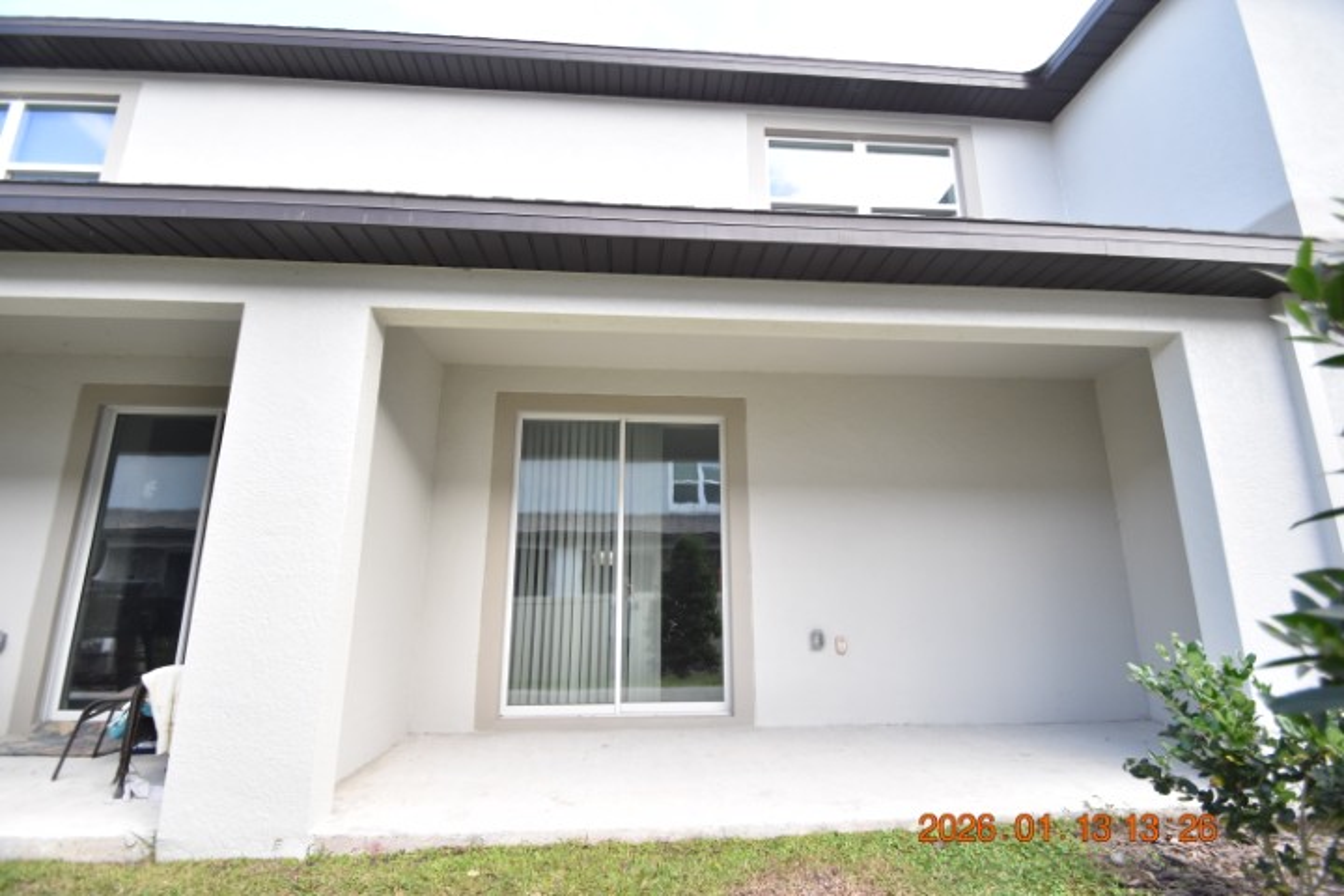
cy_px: 448
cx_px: 672
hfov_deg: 100.4
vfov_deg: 77.3
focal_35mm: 15
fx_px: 560
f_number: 3.5
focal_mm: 10
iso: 800
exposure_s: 1/1000
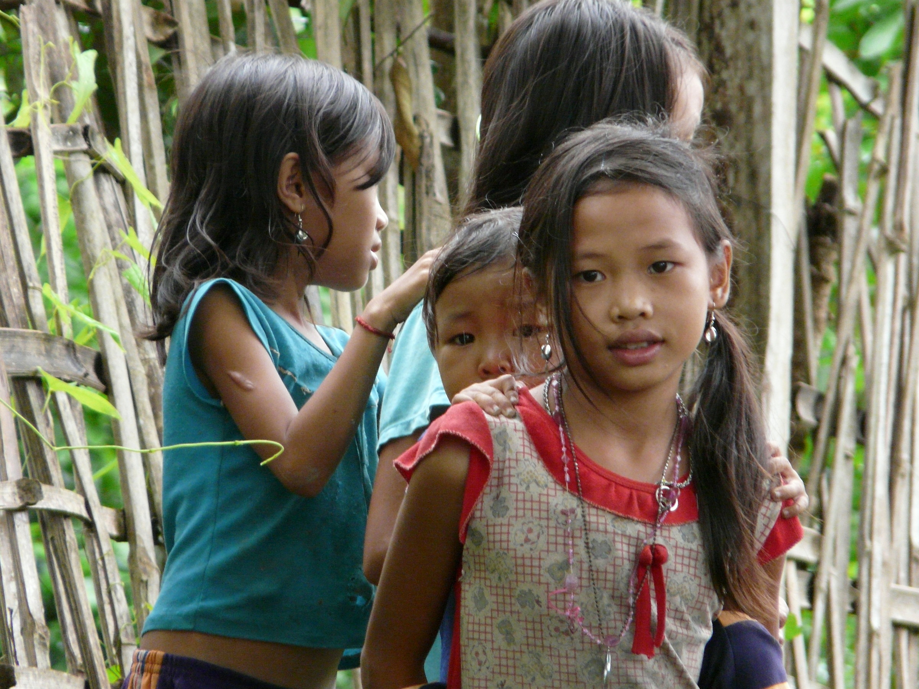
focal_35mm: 504
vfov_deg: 3.0
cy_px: 344
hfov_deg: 3.9
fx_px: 13380
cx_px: 460
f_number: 4.2
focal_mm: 82.8
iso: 400
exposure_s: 1/200
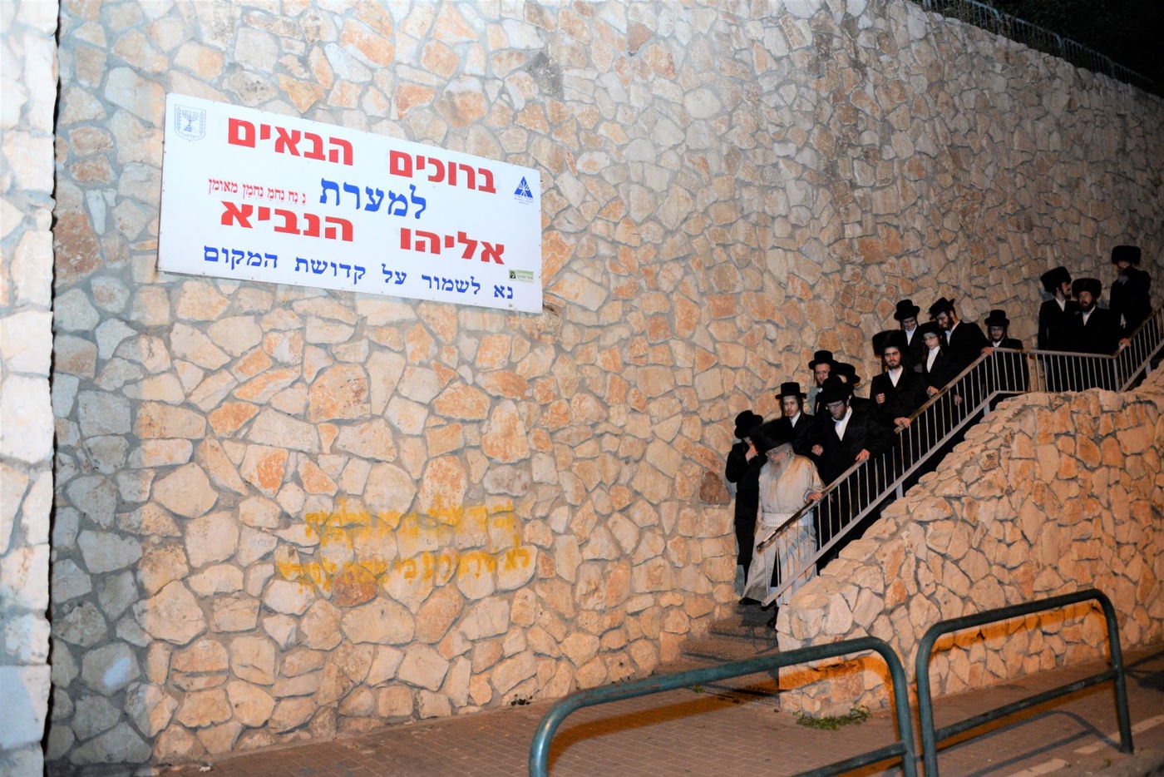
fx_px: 905
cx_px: 582
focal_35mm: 28
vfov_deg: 46.4
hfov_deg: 65.5
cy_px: 388
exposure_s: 1/80
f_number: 4
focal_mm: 28
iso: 3200
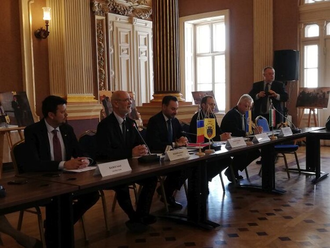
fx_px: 391
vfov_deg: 35.2
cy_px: 124
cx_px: 165
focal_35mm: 41
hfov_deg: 45.8
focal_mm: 3.81
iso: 125
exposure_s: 1/33.3
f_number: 2.2
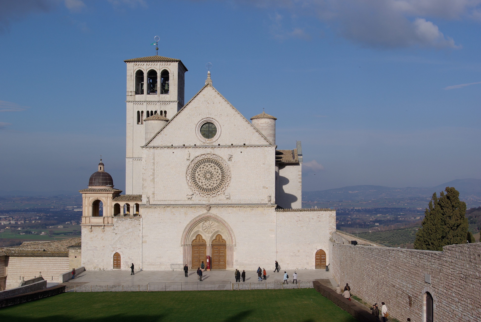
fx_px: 662
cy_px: 161
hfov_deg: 39.9
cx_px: 240
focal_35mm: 50
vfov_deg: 27.3
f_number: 8
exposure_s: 1/500
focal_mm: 33
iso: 100
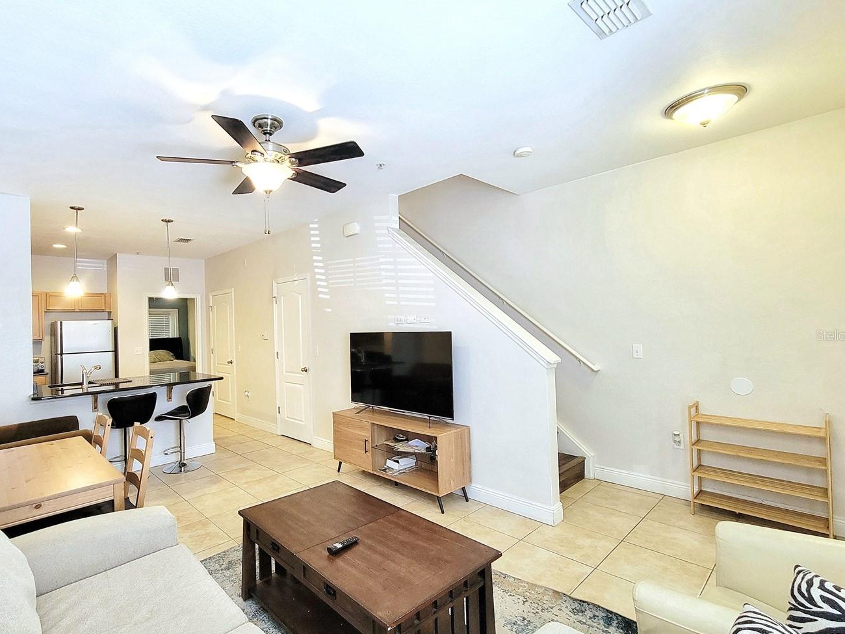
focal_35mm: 16
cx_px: 358
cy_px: 335
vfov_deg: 78.0
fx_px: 391
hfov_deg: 93.8
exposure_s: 1/60.2
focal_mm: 2.2
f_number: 2.2
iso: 320
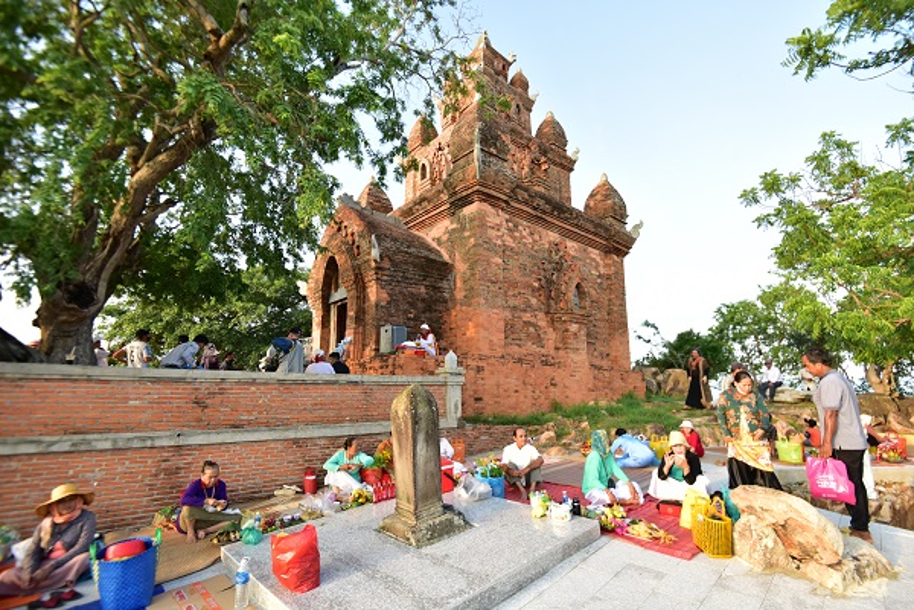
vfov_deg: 73.7
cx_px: 457
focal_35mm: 16
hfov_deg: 96.7
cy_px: 305
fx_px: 406
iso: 800
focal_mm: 16
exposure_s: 1/640
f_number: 4
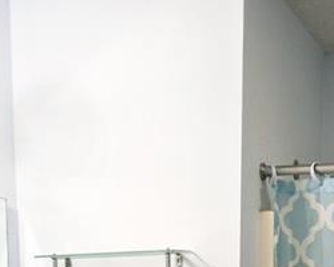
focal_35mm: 78
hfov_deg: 24.4
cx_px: 198
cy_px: 487
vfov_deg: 16.4
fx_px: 771
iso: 200
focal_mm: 10
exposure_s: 1/60
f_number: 3.5
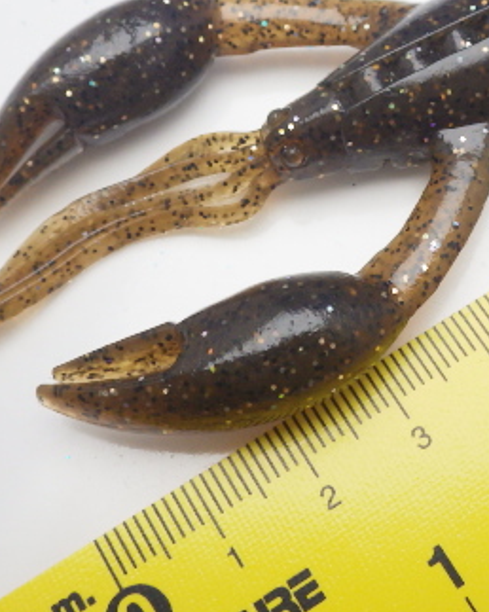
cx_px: 385
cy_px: 216
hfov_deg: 25.0
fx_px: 1086
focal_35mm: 60
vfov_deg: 31.3
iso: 400
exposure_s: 1/45
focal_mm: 5.5
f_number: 3.1
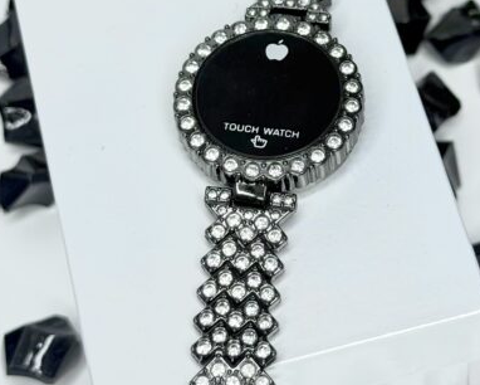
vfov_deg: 15.7
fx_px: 1393
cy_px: 133
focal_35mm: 98
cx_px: 302
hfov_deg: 19.5
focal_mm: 6.76
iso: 80
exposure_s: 1/242
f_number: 1.78
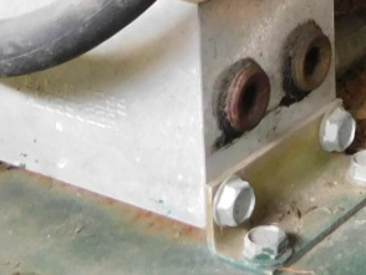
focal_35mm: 125
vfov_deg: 10.6
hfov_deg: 15.4
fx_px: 1323
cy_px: -315
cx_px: 396
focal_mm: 4
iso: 280
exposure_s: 1/30
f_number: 3
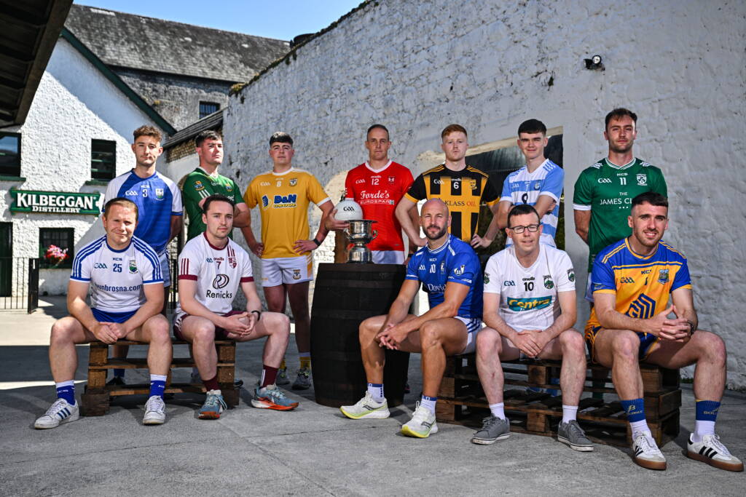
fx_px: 767
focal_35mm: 37
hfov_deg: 51.9
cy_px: 248
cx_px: 373
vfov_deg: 36.0
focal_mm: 37
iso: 50
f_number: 4.5
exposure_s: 1/320
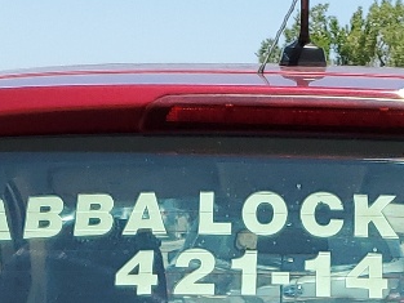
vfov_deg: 10.1
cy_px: 659
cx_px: 288
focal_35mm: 133
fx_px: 1553
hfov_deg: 14.8
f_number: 1.5
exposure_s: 1/2500
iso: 50
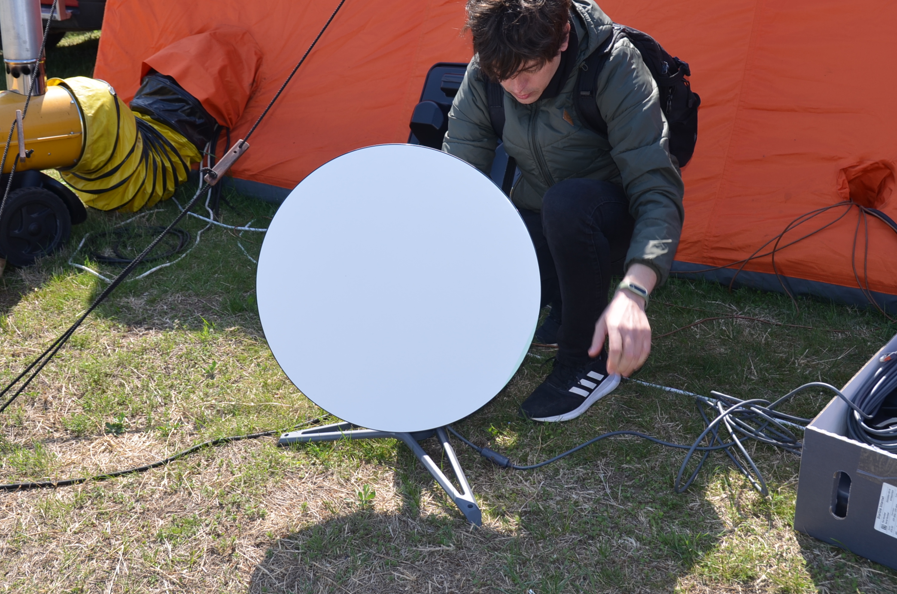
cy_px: 255
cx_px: 439
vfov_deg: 29.1
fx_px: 1144
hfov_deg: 42.8
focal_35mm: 46
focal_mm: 26
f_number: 6.3
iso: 100
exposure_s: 1/200
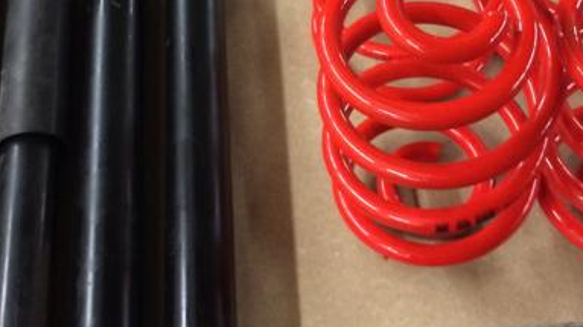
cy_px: 41
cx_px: 303
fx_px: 1020
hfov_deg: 31.9
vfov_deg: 18.0
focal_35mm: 66
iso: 250
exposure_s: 1/20
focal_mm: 4.15
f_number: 2.2
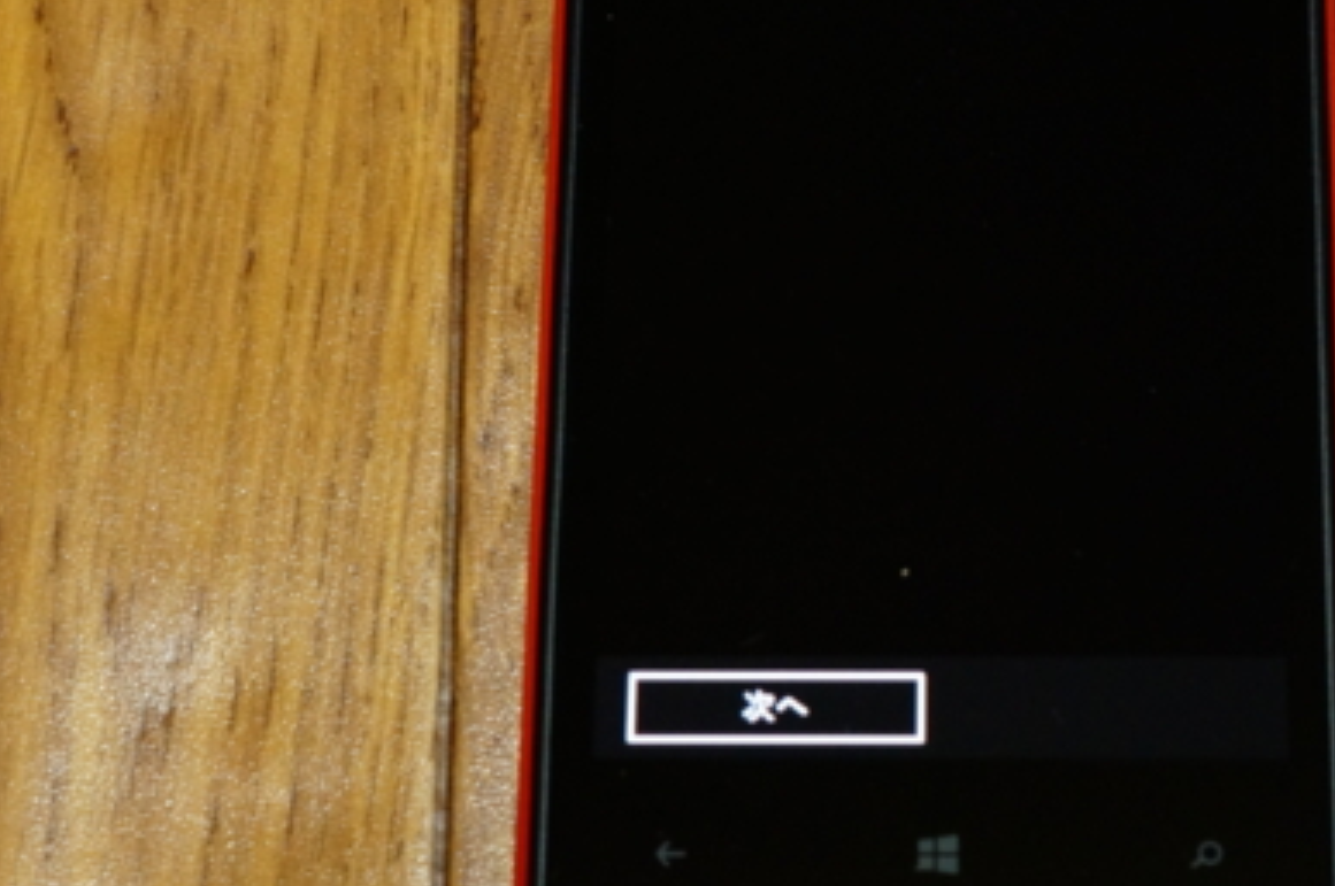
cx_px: 980
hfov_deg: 23.5
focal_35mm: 86
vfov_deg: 15.8
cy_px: 295
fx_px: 3185
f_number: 8
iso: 1600
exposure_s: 1/20
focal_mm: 35
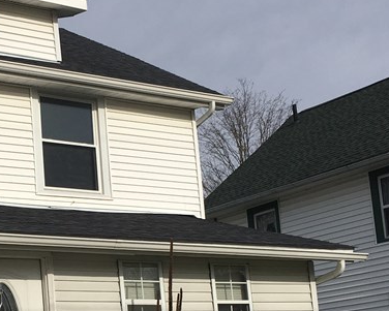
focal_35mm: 77
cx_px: 21
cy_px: 284
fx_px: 887
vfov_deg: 19.5
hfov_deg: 23.9
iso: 25
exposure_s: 1/2959
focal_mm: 4.15
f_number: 2.2
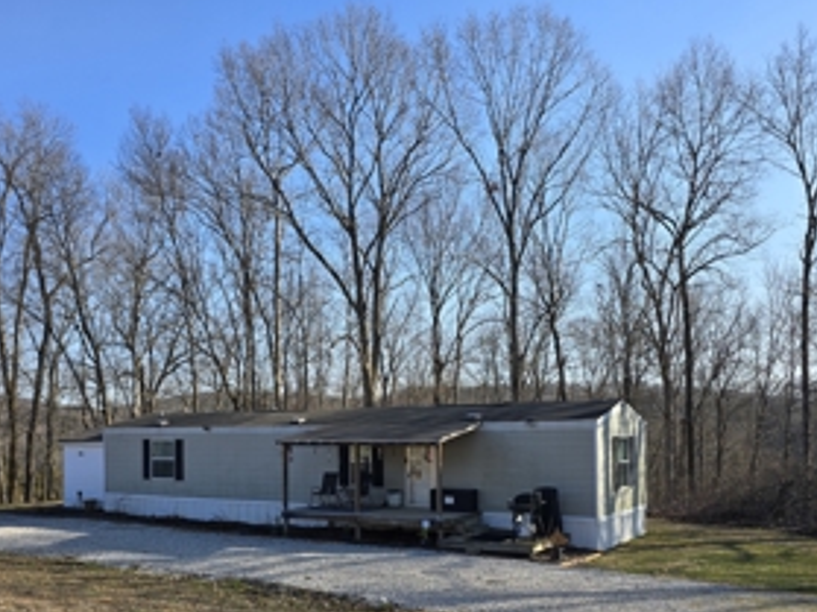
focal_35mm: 33
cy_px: 416
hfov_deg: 55.4
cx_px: 392
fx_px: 779
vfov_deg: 42.3
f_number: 1.7
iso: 12
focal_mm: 6.3
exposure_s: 1/548
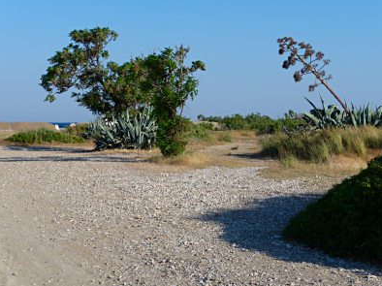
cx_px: 192
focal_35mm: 63
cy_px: 143
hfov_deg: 30.7
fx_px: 695
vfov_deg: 23.3
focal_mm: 10.5
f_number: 4.5
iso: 100
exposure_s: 1/800
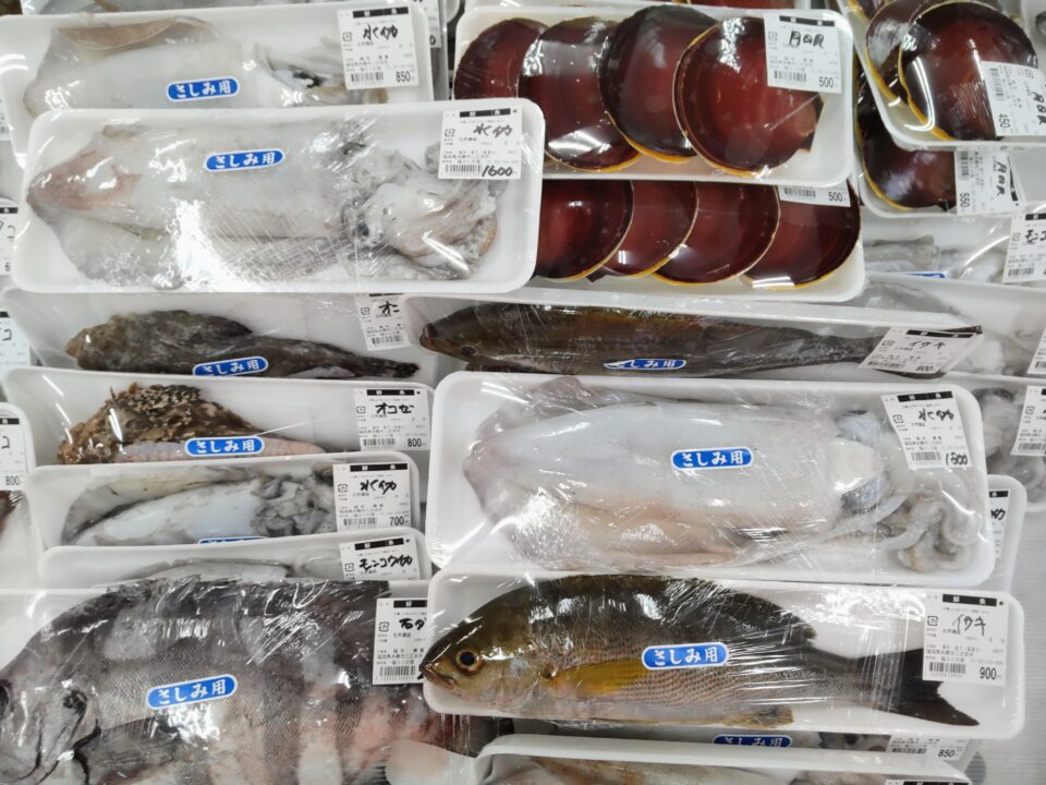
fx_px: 725
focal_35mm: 24
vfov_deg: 56.8
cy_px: 392
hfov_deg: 71.6
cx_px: 523
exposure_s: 1/60
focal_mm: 3.43
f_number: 2
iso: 120
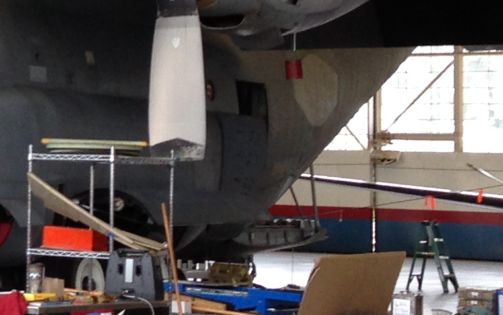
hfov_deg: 13.0
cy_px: 20
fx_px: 2057
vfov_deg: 8.7
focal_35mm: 150
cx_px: -322
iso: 80
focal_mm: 4.12
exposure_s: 1/120
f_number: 2.4
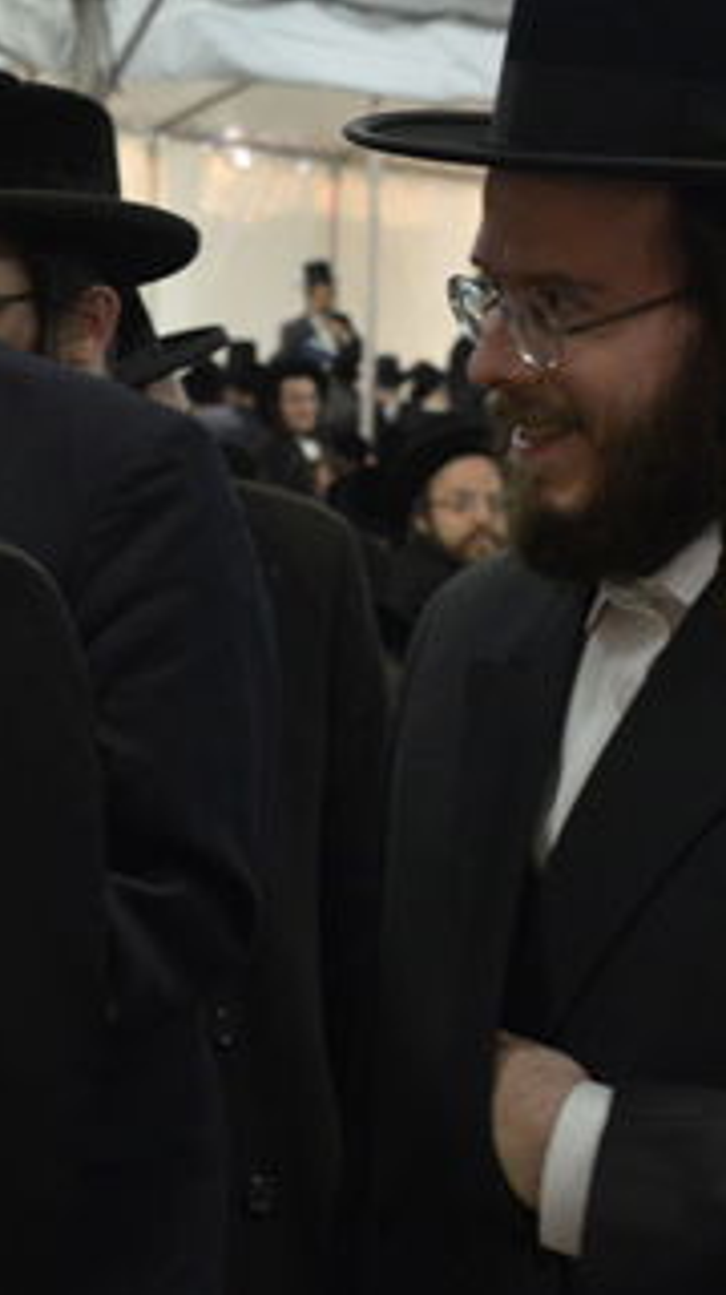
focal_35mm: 107
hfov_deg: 10.8
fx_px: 3671
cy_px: 341
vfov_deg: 19.9
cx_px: -460
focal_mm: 32
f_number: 5.6
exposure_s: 1/100
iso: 2000
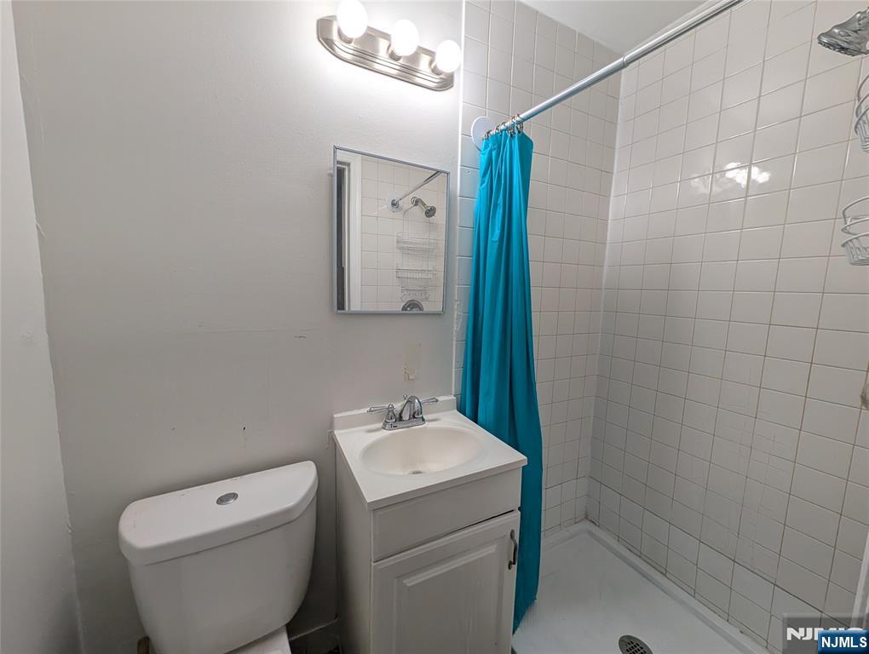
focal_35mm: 12
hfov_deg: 110.5
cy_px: 327
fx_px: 302
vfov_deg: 94.6
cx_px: 434
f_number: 1.7
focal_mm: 2.02
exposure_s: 1/154
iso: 47
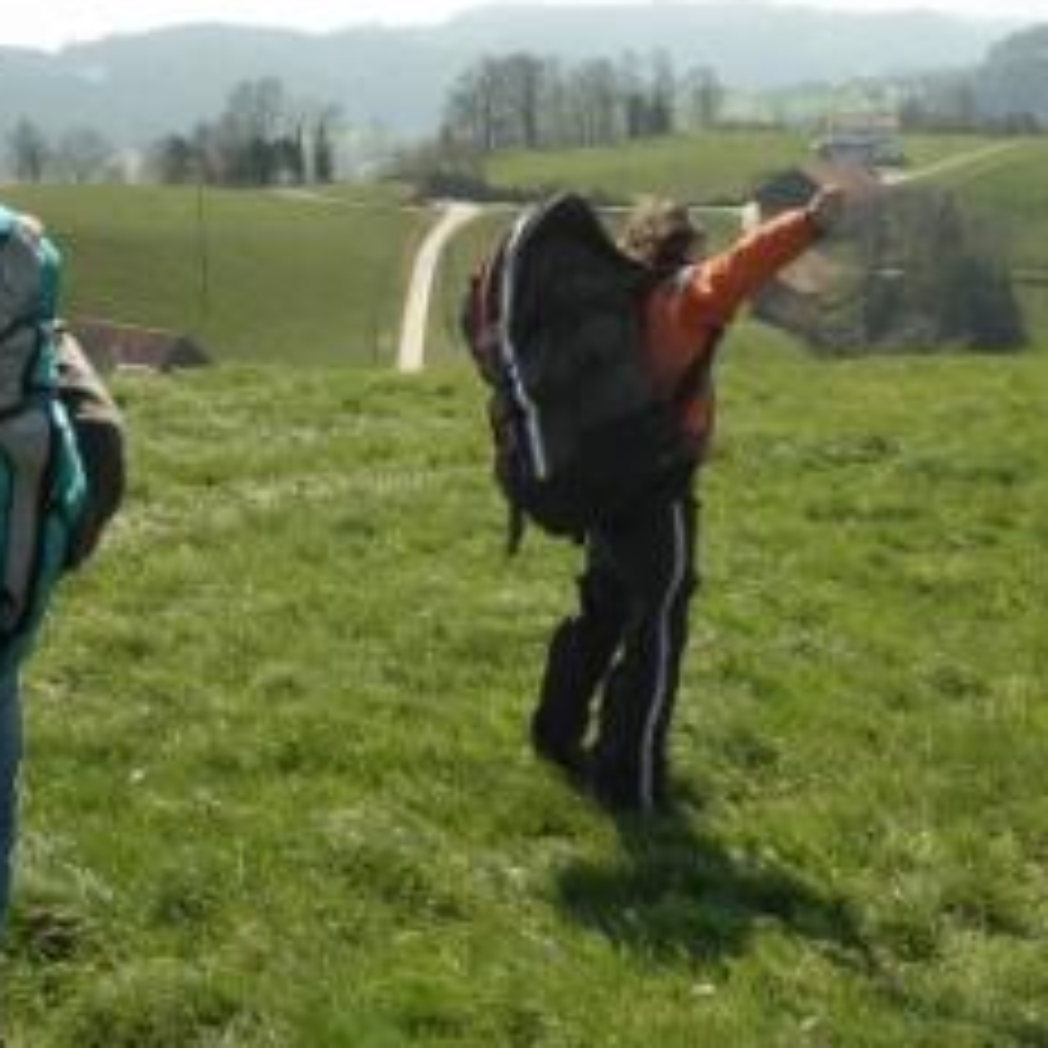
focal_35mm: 56
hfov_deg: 30.5
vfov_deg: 30.4
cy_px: 364
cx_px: 616
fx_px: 1918
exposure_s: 1/800
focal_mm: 7.1
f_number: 2.8
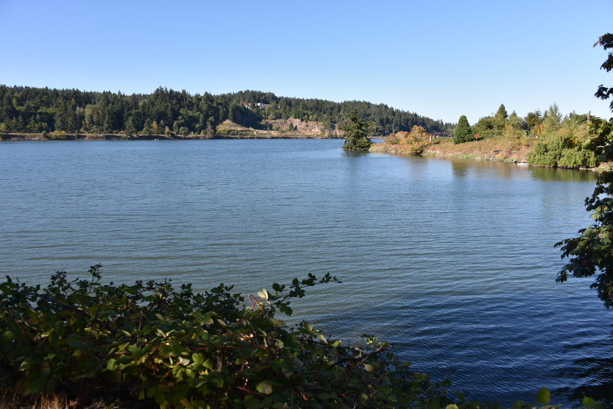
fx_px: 477
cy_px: 204
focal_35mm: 28
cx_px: 306
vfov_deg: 46.4
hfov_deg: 65.5
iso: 100
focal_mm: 28
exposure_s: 1/200
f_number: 7.1
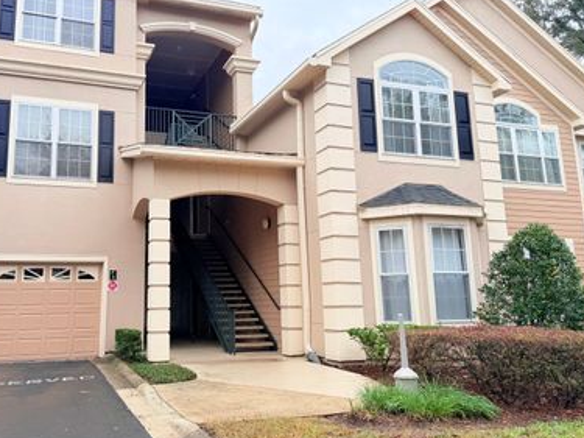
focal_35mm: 32
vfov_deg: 44.1
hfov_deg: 56.1
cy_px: 203
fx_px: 540
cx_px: 218
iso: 100
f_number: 1.78
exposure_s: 1/671
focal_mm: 6.76
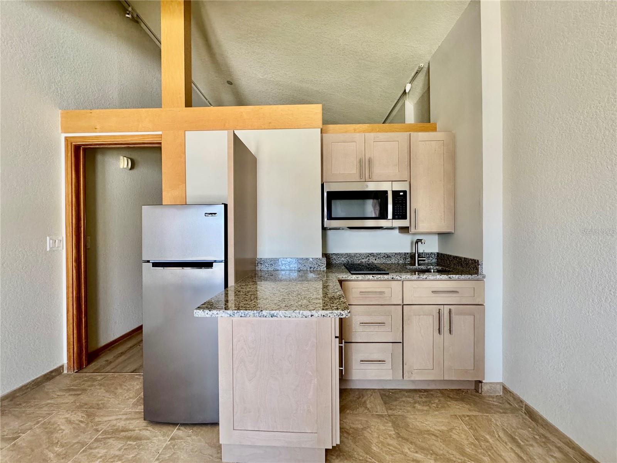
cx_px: 308
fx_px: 250
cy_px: 232
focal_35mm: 14
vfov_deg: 85.7
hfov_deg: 102.1
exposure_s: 1/79
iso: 320
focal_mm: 2.22
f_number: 2.2
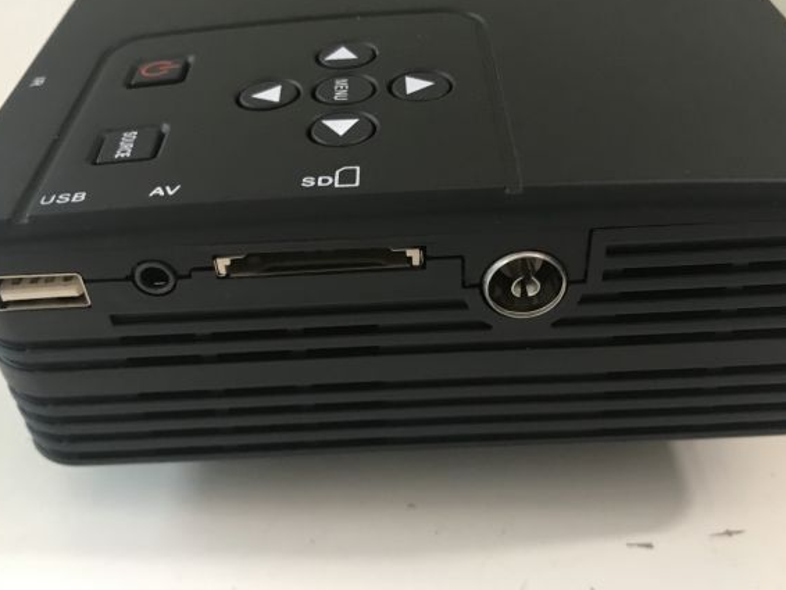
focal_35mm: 38
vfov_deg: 37.7
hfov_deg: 49.0
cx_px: 404
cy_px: 280
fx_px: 863
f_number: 1.8
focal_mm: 3.99
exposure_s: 1/11
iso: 100
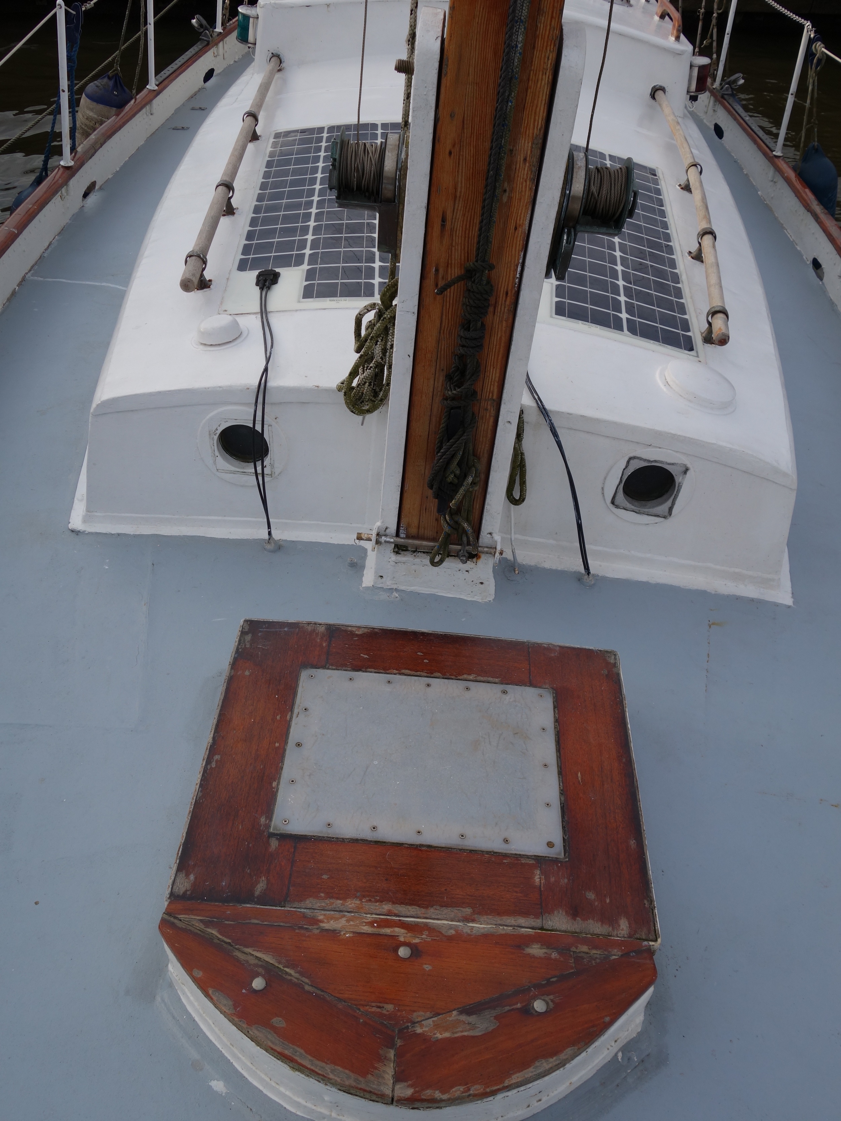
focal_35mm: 28
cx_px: 420
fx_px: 907
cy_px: 560
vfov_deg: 63.4
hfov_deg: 49.7
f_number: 5.6
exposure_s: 1/250
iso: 160
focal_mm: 10.42
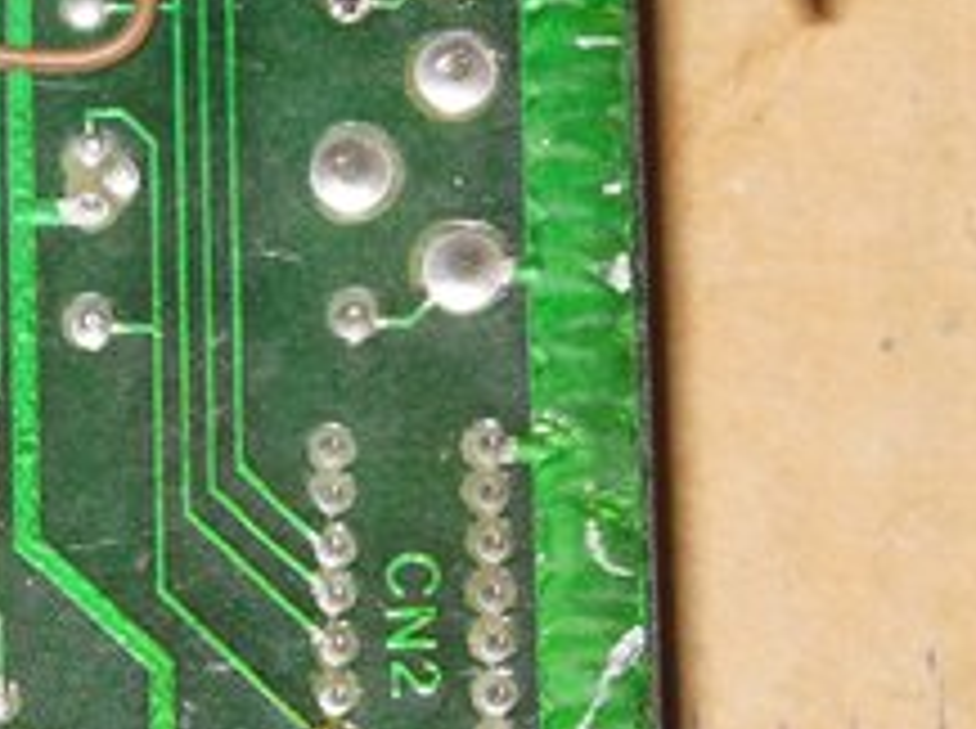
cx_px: 189
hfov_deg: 11.0
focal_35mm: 180
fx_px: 5067
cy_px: 158
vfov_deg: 8.2
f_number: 4.6
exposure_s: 1/60
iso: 200
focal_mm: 15.5
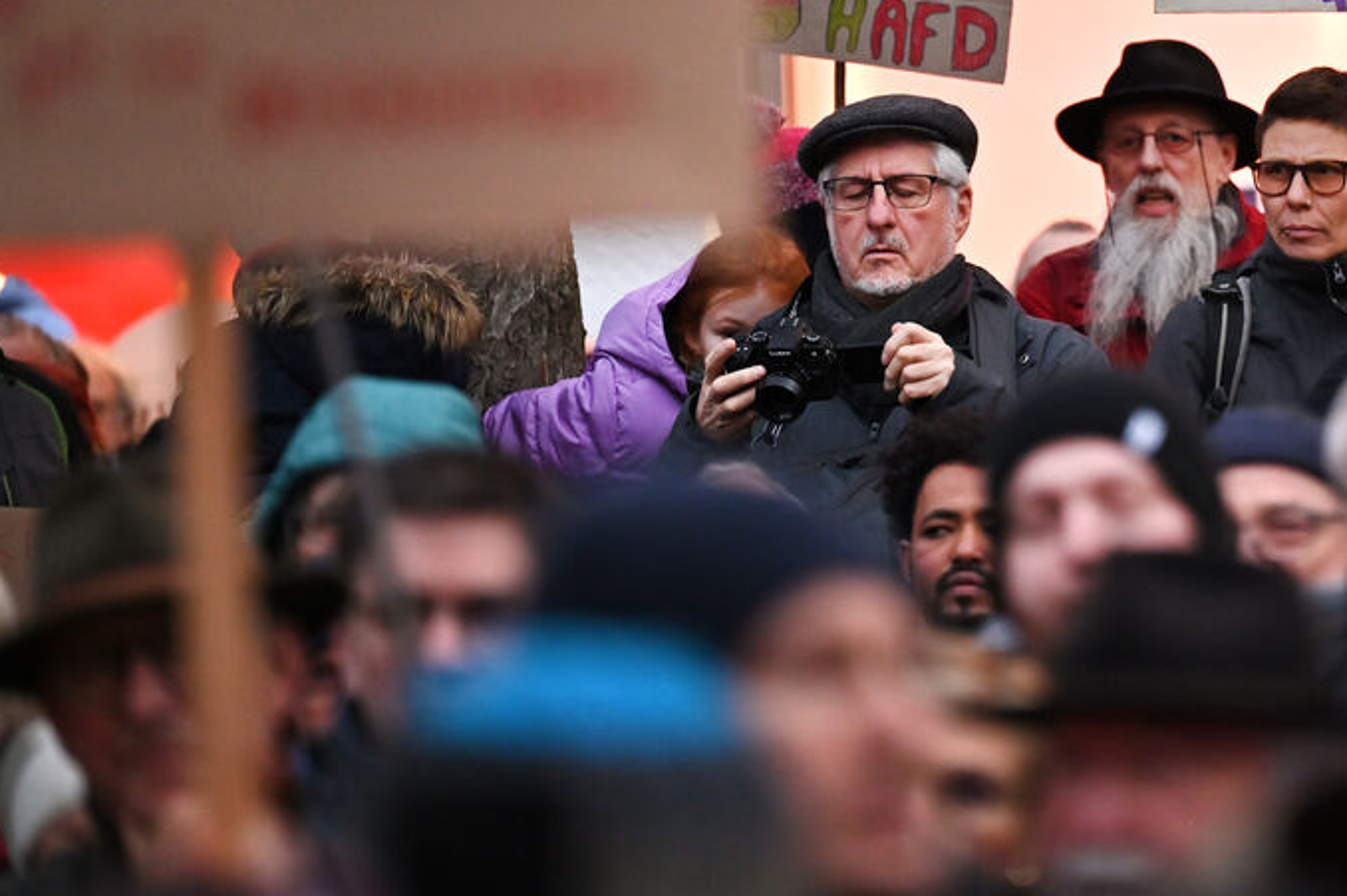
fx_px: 13235
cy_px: 160
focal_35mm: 354
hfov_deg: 5.8
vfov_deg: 3.9
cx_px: 1180
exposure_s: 1/320
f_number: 2.8
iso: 1250
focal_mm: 200
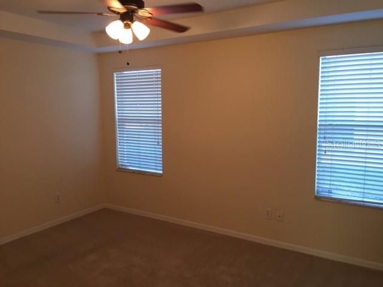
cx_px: 192
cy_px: 144
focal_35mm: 29
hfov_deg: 61.7
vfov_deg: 48.2
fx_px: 321
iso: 64
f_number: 2.2
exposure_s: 1/30
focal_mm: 4.15
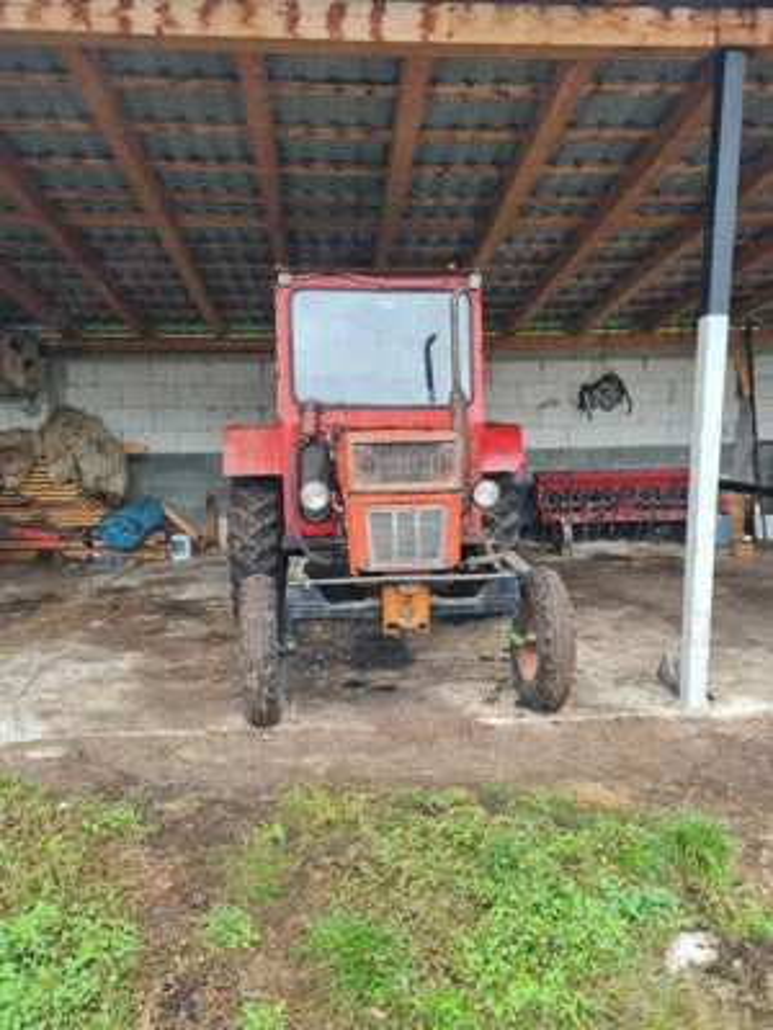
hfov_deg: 53.1
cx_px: 386
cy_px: 515
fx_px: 774
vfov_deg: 67.3
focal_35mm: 26
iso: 160
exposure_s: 1/100
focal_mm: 5.4
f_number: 1.8
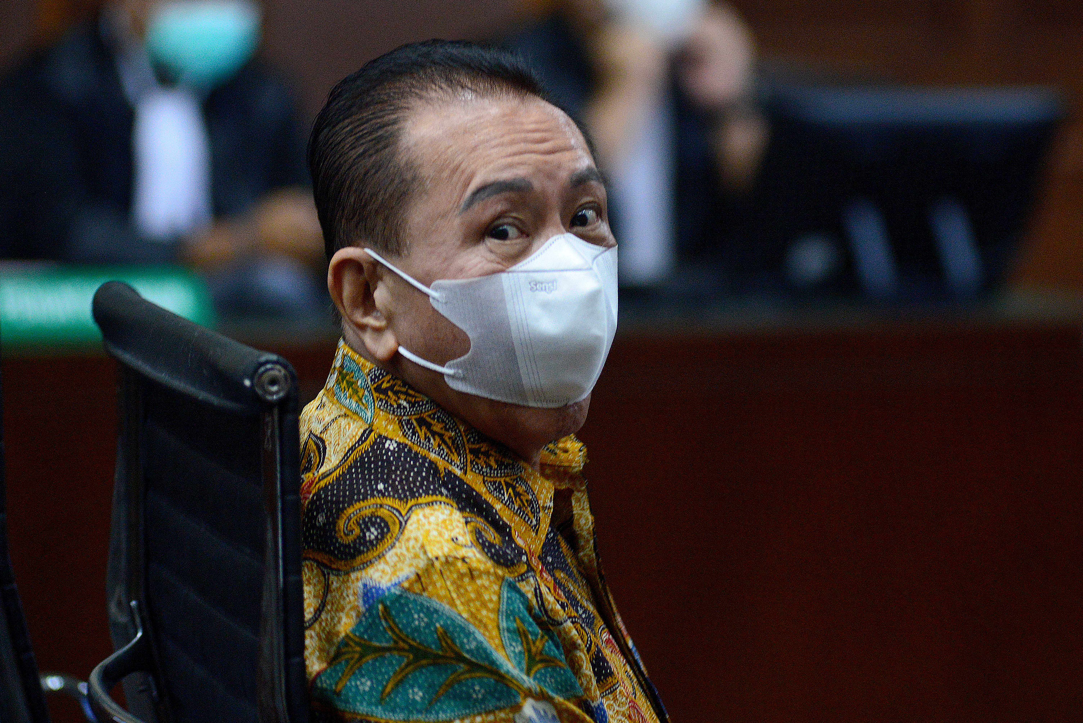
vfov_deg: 9.5
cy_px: 362
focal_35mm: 145
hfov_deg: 14.1
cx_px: 542
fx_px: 4364
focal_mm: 145
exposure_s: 1/100
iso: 3200
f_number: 2.8
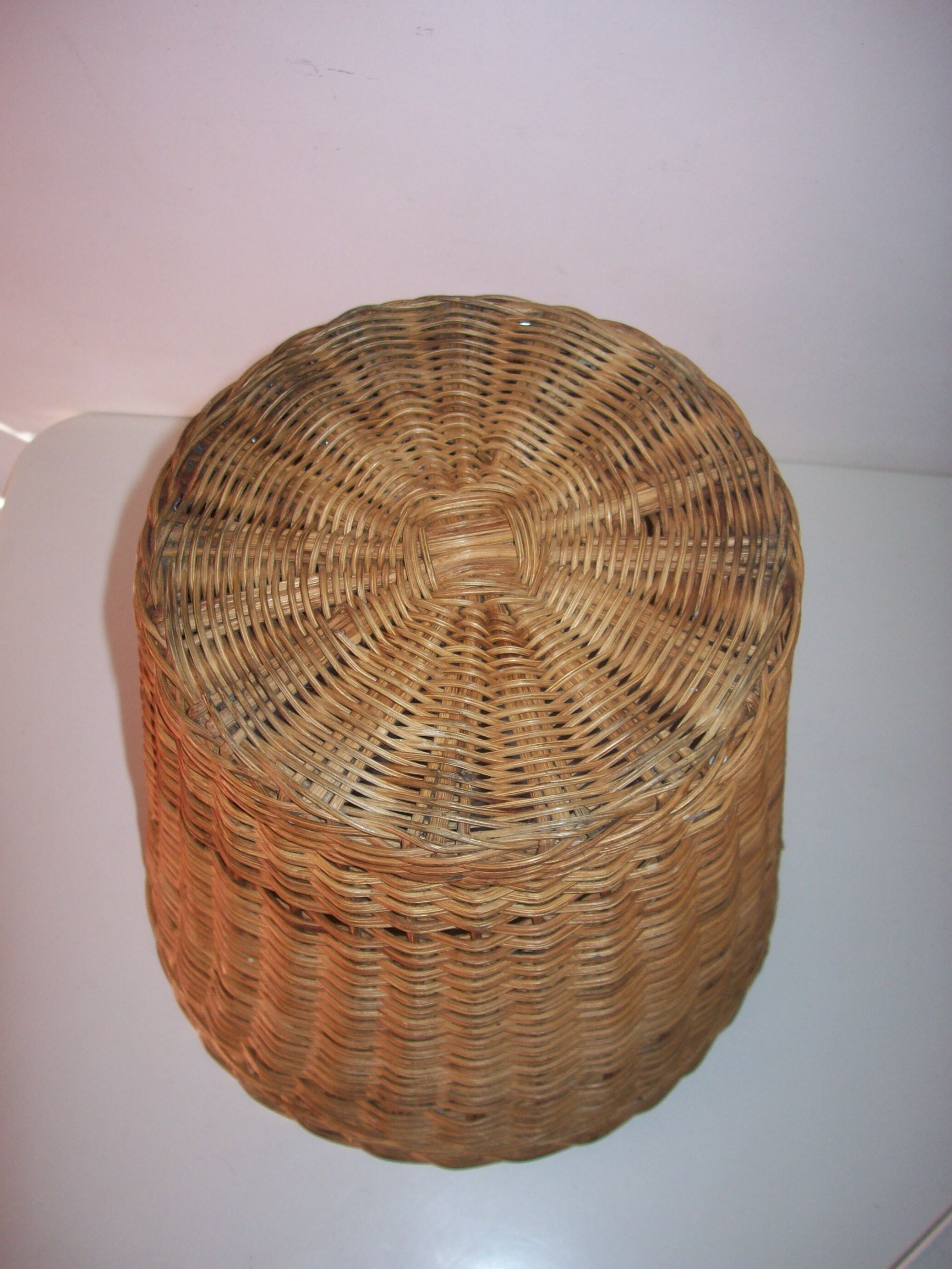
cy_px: 640
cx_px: 476
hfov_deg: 38.7
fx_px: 1357
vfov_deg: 50.1
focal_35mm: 37
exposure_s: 1/64
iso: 80
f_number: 2.7
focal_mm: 6
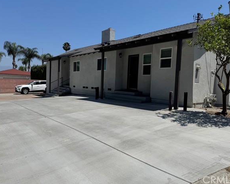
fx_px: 177
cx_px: 120
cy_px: 90
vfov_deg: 54.9
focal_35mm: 26
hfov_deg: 66.0
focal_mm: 6.76
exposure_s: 1/7937
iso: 80
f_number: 1.78
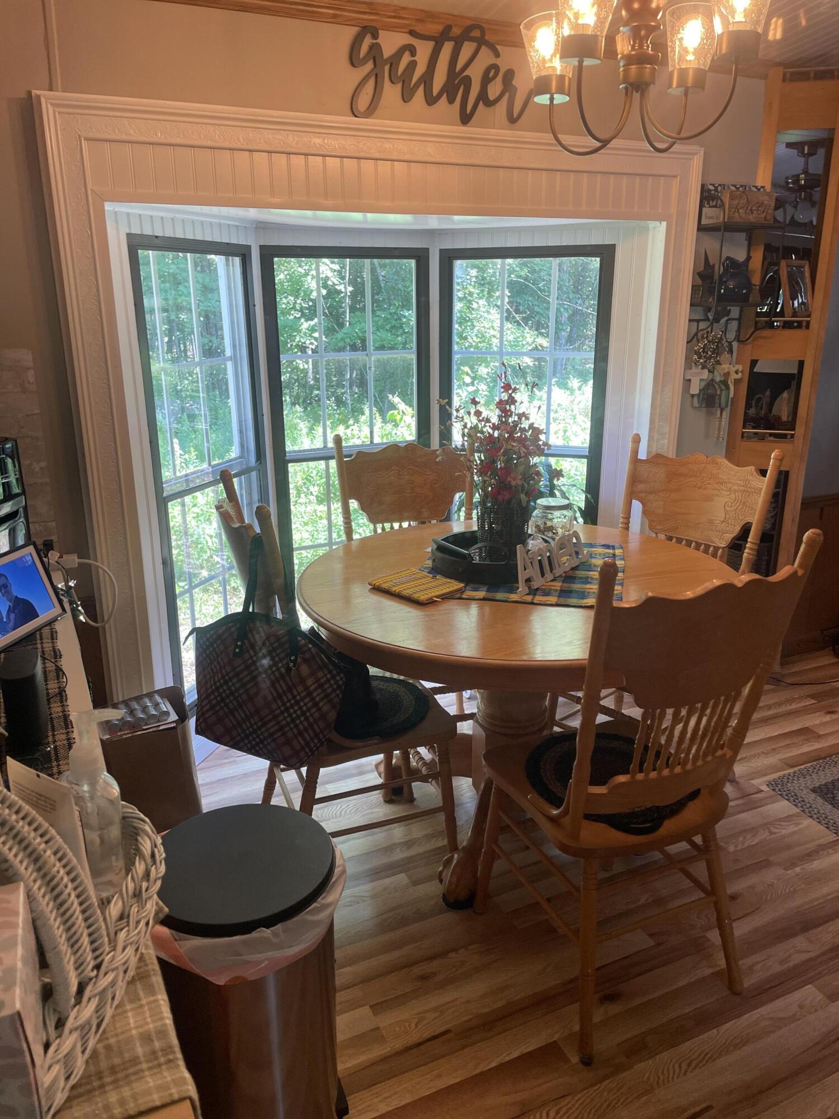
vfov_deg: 67.3
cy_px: 560
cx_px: 420
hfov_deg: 53.1
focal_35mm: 26
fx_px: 840
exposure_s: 1/120
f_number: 1.6
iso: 100
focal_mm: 4.2
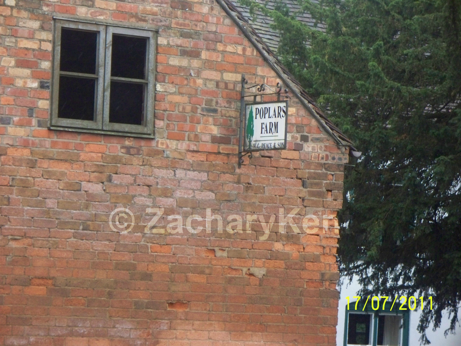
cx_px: 230
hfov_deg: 11.0
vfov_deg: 8.2
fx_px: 2397
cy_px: 173
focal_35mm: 180
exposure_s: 1/200
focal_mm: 37.7
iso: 400
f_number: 5.1
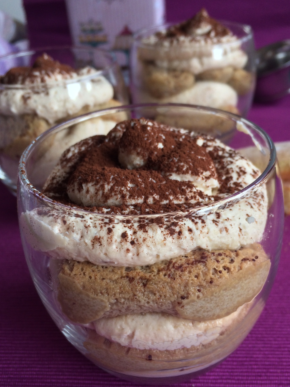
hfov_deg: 41.8
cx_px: 154
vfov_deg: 53.9
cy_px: 205
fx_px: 380
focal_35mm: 34
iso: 64
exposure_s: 1/33
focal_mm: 4.15
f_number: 2.2
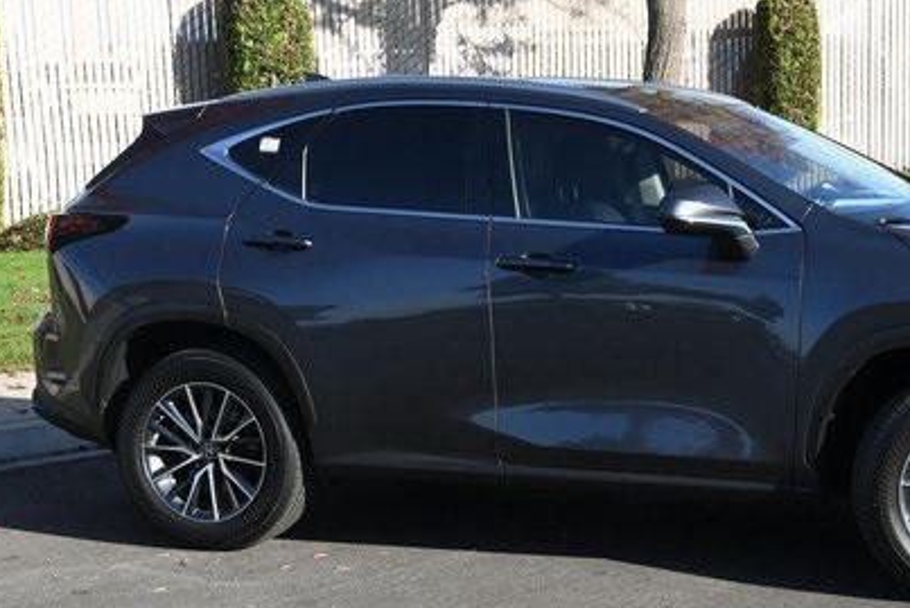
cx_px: 675
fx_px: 2048
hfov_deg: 24.8
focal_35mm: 81
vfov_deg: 16.8
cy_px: 408
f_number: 13
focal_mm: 34
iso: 1250
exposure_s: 1/640
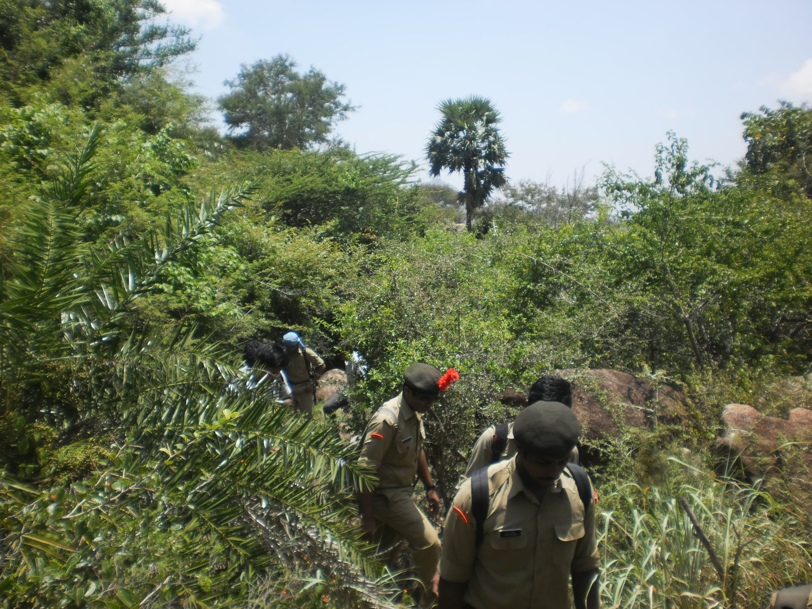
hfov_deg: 51.4
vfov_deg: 39.7
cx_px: 406
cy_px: 304
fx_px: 844
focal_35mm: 36
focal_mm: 6.3
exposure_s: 1/1000
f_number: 3.1
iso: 100
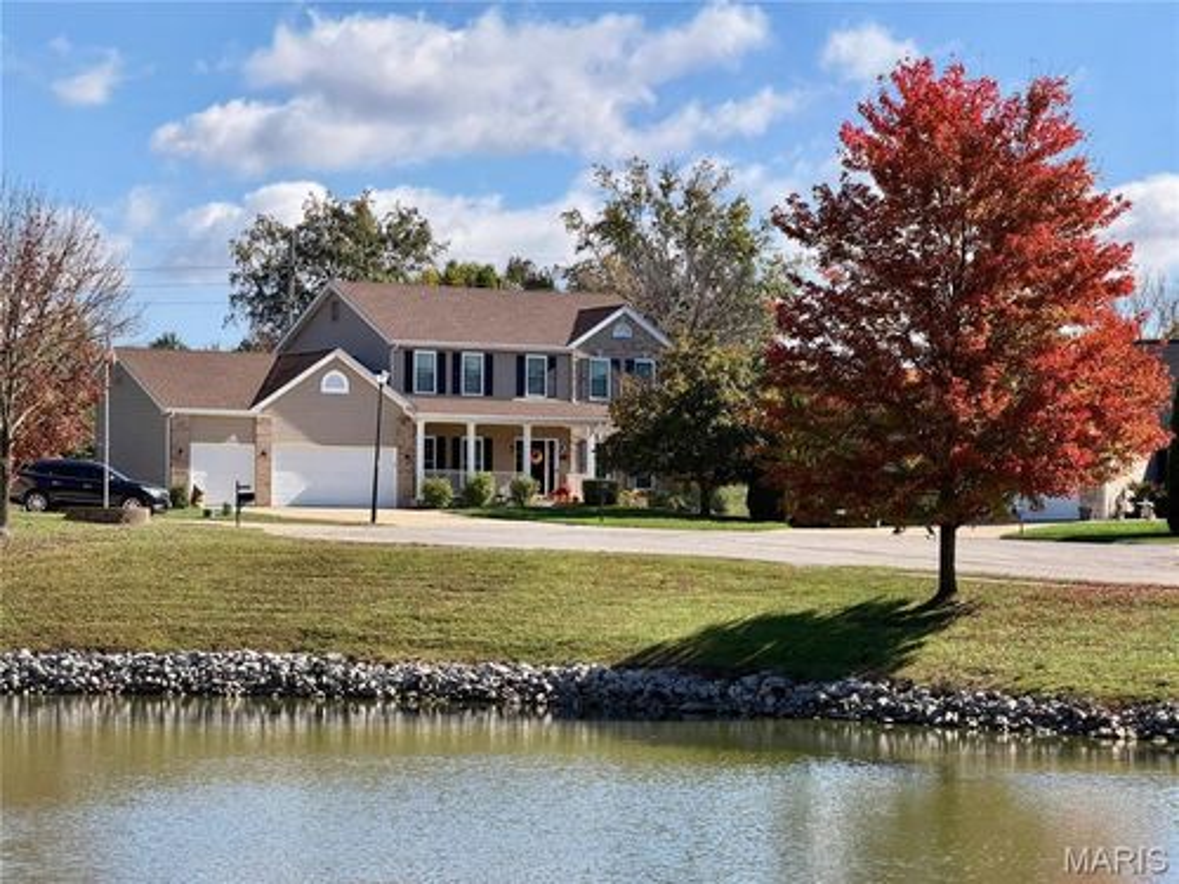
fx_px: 3406
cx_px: 590
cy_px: 442
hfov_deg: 19.6
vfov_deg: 14.8
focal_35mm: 100
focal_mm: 16.89
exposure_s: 1/631
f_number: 2.8
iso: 32
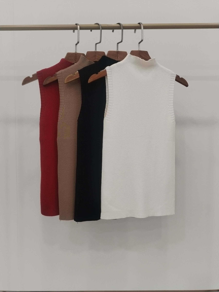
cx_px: 110
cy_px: 146
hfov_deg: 48.2
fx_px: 245
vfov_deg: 61.7
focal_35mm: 29
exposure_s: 1/60
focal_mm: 4.75
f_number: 1.8
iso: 194
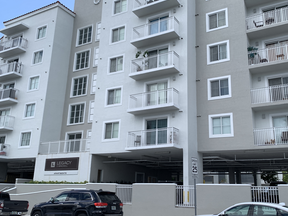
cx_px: 167
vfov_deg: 41.8
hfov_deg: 53.7
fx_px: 283
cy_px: 106
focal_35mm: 34
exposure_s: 1/1634
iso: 25
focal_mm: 4.25
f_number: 1.8
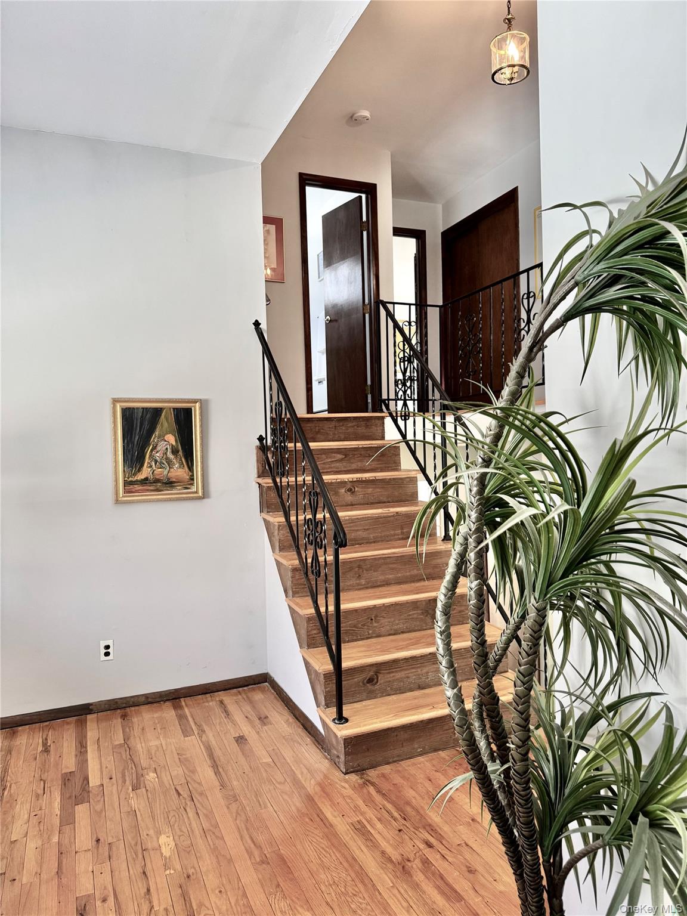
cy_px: 458
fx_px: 635
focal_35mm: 24
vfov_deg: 71.6
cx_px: 344
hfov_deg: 56.8
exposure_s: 1/119
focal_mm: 6.76
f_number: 1.78
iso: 200
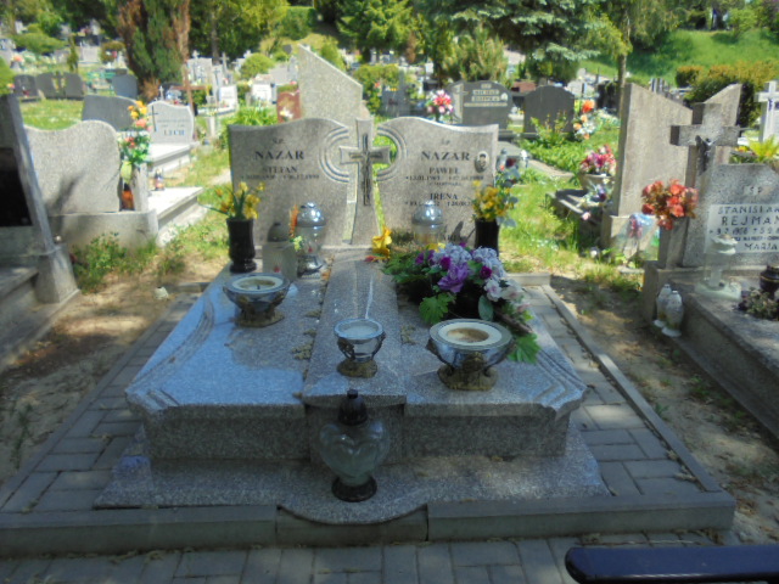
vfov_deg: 53.1
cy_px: 292
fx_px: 585
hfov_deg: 67.3
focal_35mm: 26
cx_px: 390
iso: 100
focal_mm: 4.6
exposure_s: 1/400
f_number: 3.5
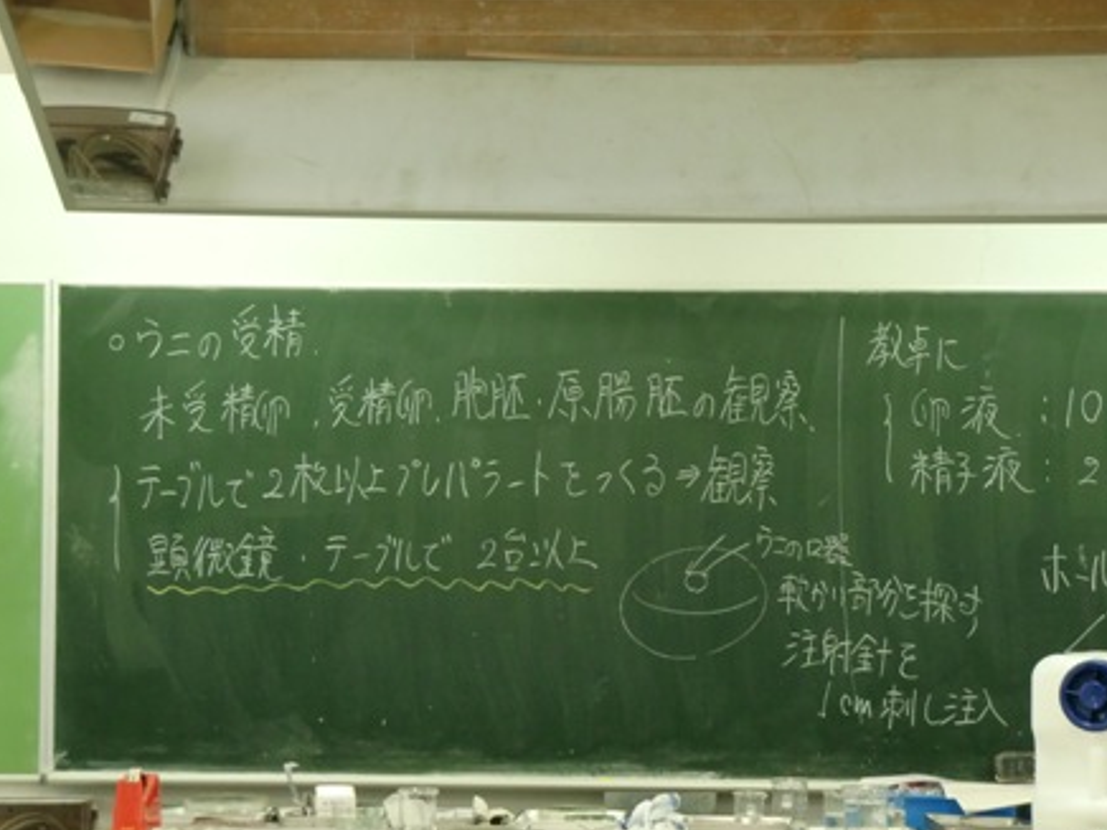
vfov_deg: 13.7
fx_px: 3454
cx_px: 554
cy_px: 421
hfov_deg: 18.2
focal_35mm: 108
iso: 400
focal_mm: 18.8
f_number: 5
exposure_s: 1/30
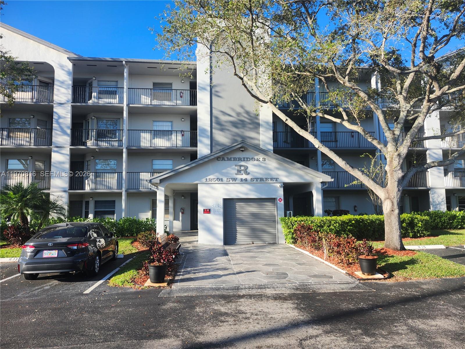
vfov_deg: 58.9
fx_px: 309
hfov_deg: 73.9
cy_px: 174
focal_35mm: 23
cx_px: 232
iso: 25
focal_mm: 5.54
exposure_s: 1/566
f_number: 1.8
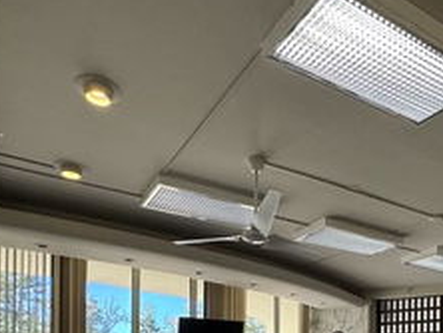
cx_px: 285
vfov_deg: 33.4
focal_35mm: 36
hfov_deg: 50.6
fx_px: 461
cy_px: 386
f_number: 2.2
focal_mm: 2.22
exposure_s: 1/120
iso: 160
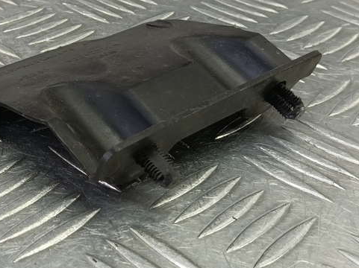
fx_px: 508
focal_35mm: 49
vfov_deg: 29.5
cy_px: 95
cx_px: 61
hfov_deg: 37.3
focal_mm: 4.11
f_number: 1.6
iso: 136
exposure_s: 1/50
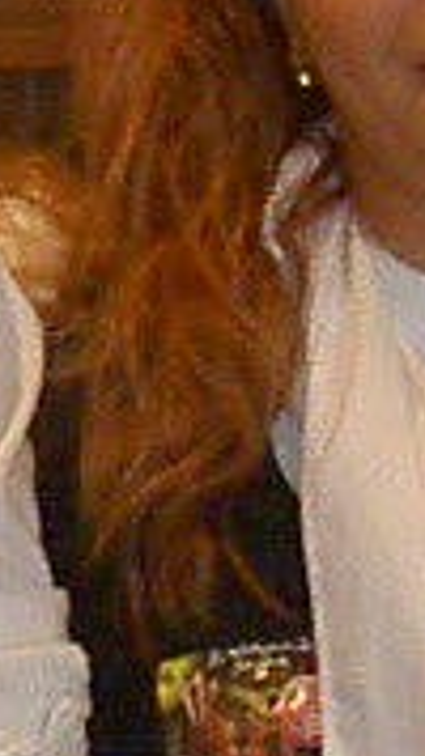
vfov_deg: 5.7
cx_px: 128
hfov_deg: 3.2
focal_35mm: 382
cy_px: 353
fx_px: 7660
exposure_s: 1/59.5
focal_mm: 8
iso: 100
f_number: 2.8
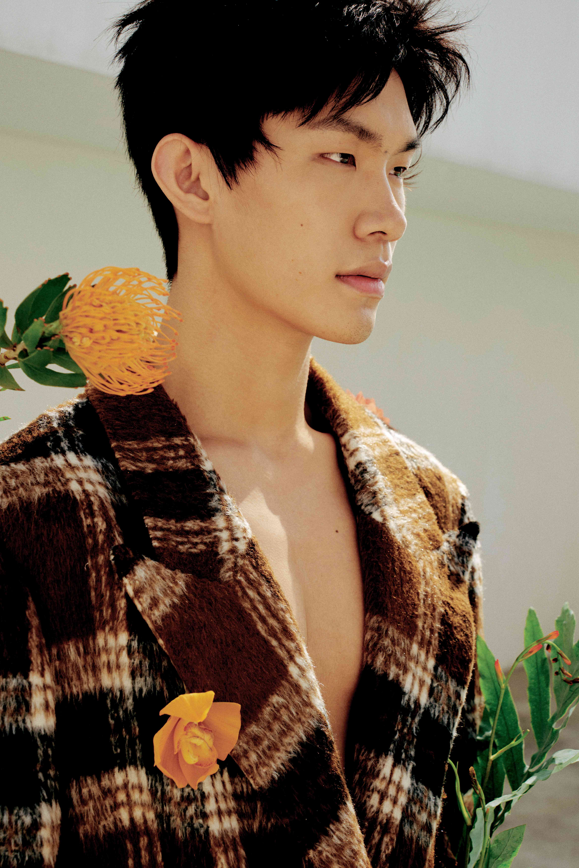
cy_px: 434
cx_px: 290
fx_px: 1423
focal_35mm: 59
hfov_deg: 23.0
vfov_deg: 33.9
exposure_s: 1/160
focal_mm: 59
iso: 200
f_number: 7.1
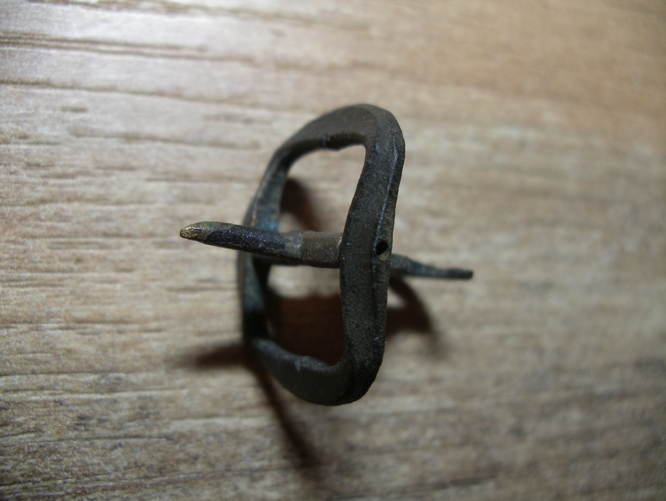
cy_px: 250
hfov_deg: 50.1
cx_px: 333
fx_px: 712
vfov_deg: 38.7
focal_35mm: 37
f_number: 2.8
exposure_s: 1/30
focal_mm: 7.8
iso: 200
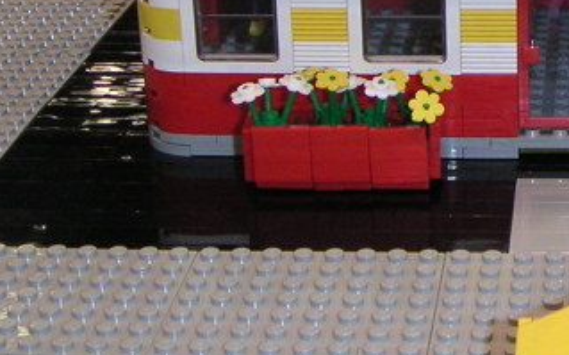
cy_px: 2
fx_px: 1565
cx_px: 540
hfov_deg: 20.1
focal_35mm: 101
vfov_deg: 12.8
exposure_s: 1/45
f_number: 2.8
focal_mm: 6
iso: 160
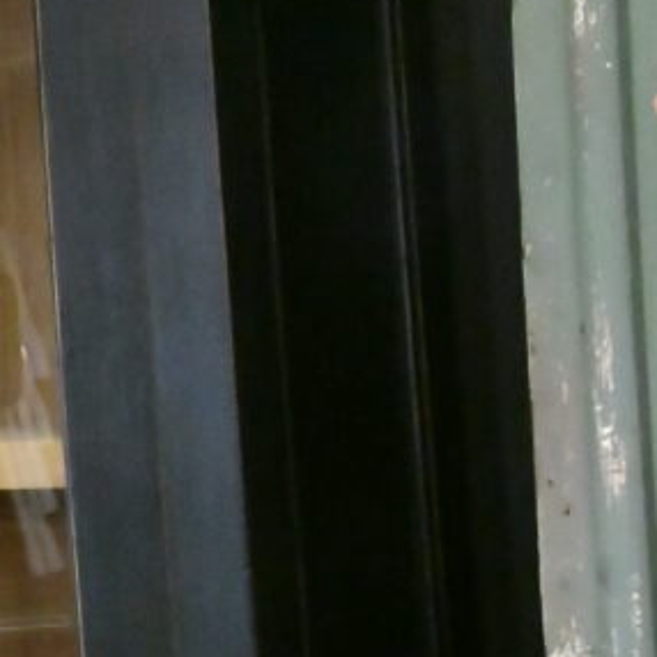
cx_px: -515
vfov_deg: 11.2
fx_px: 3328
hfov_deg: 10.6
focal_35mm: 155
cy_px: 162
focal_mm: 34
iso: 25600
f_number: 14
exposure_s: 1/50
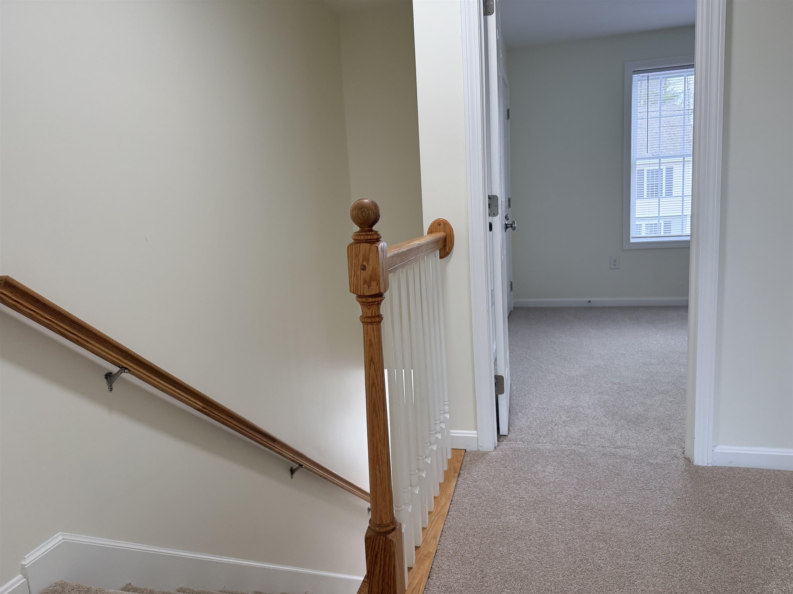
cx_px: 396
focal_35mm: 24
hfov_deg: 71.6
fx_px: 550
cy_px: 297
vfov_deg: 56.8
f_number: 1.78
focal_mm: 6.76
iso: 200
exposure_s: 1/140
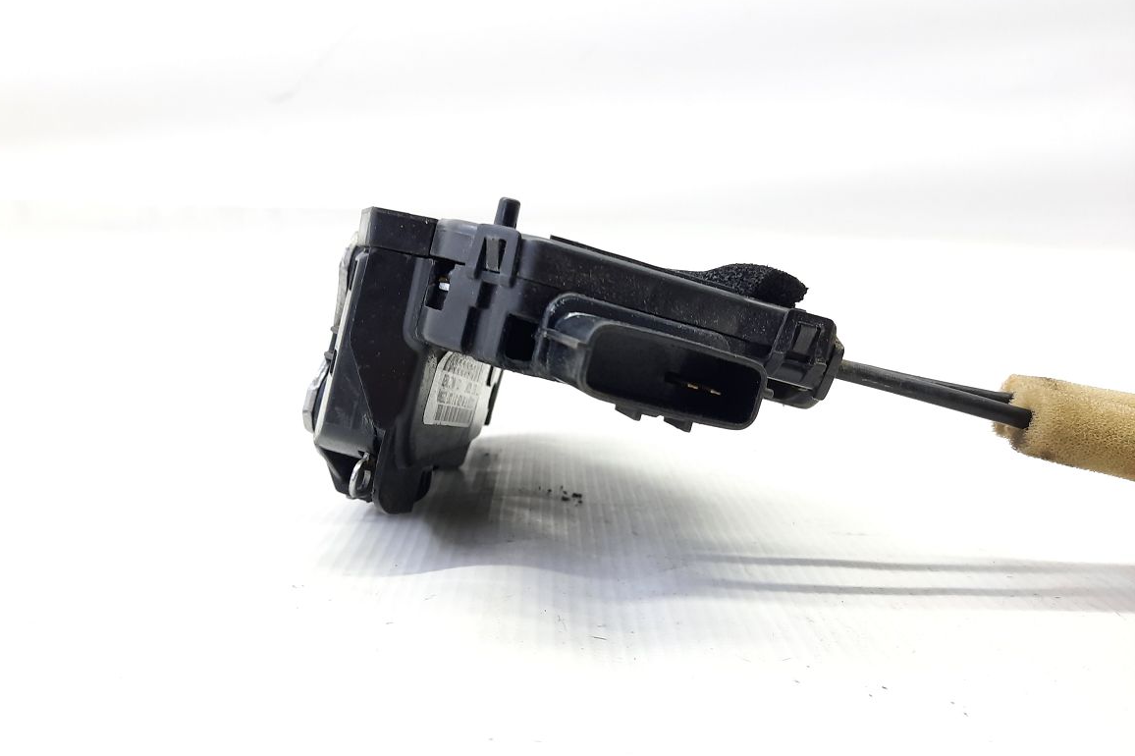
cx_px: 547
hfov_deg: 67.4
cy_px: 383
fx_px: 851
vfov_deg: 47.9
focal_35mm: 27
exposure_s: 1/50
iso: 160
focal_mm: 4.6
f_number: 2
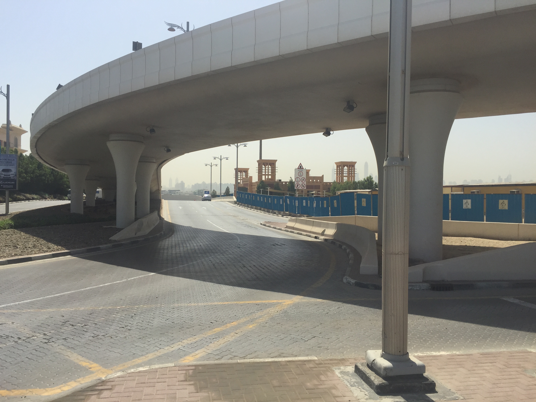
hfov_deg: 61.7
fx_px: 449
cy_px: 201
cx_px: 268
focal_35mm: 29
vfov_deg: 48.2
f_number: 2.2
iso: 32
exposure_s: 1/3300
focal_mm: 4.15
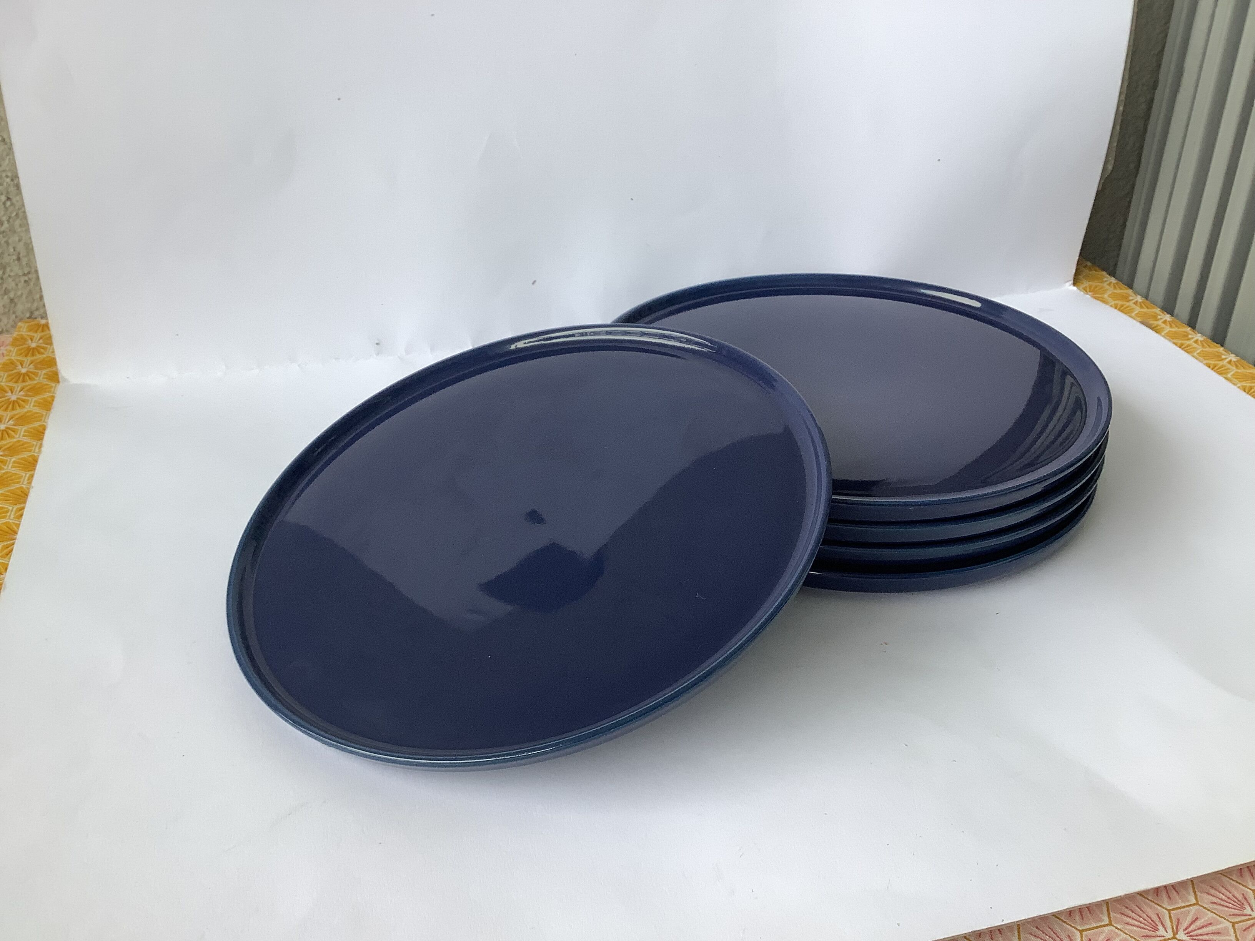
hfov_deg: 58.4
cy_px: 470
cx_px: 628
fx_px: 1124
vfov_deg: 45.4
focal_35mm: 31
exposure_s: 1/50
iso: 50
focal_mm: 3.3
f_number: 2.4
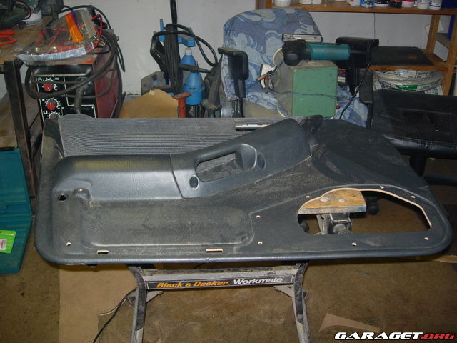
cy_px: 172
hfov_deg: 49.0
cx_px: 228
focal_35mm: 38
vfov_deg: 37.7
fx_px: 502
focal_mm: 7.8
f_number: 2.8
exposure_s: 1/64
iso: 79
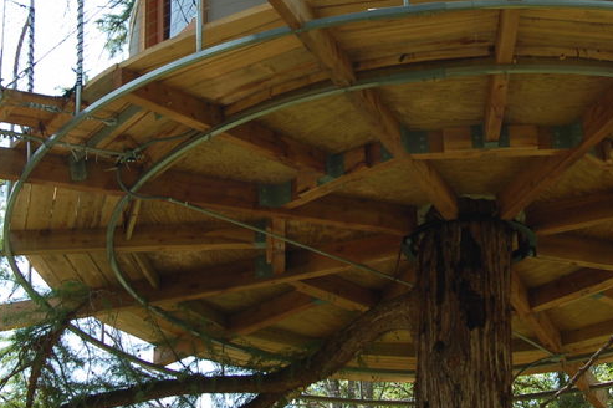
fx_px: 1855
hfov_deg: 18.8
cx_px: 341
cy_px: 88
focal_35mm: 109
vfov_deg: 12.5
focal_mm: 35
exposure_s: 1/160
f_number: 6.3
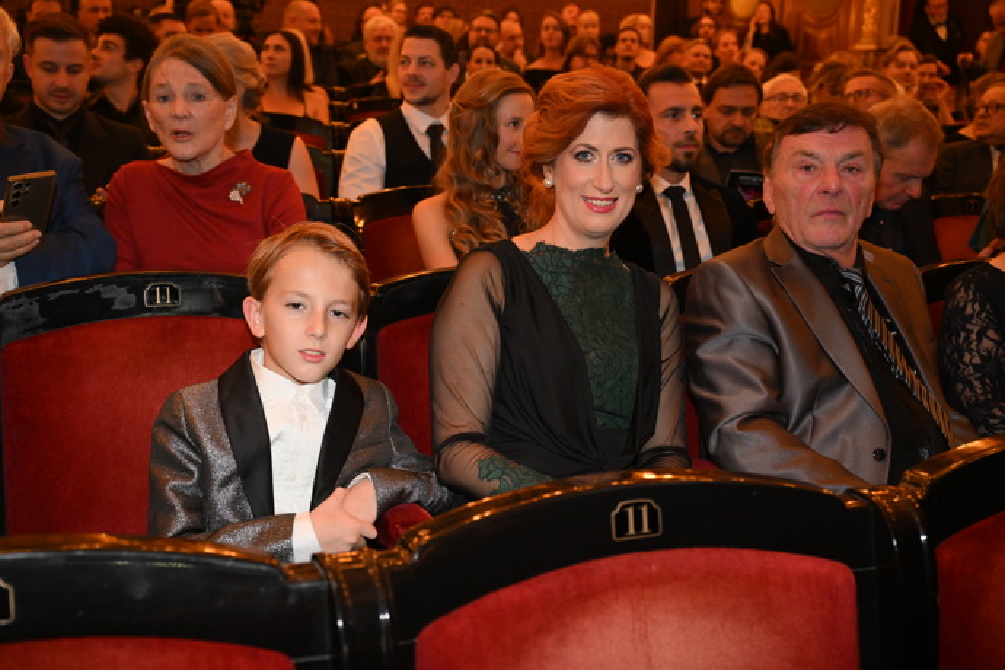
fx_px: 1144
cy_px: 335
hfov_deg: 47.4
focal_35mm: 41
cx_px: 502
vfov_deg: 32.6
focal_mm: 41
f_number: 4.5
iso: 2500
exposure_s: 1/80
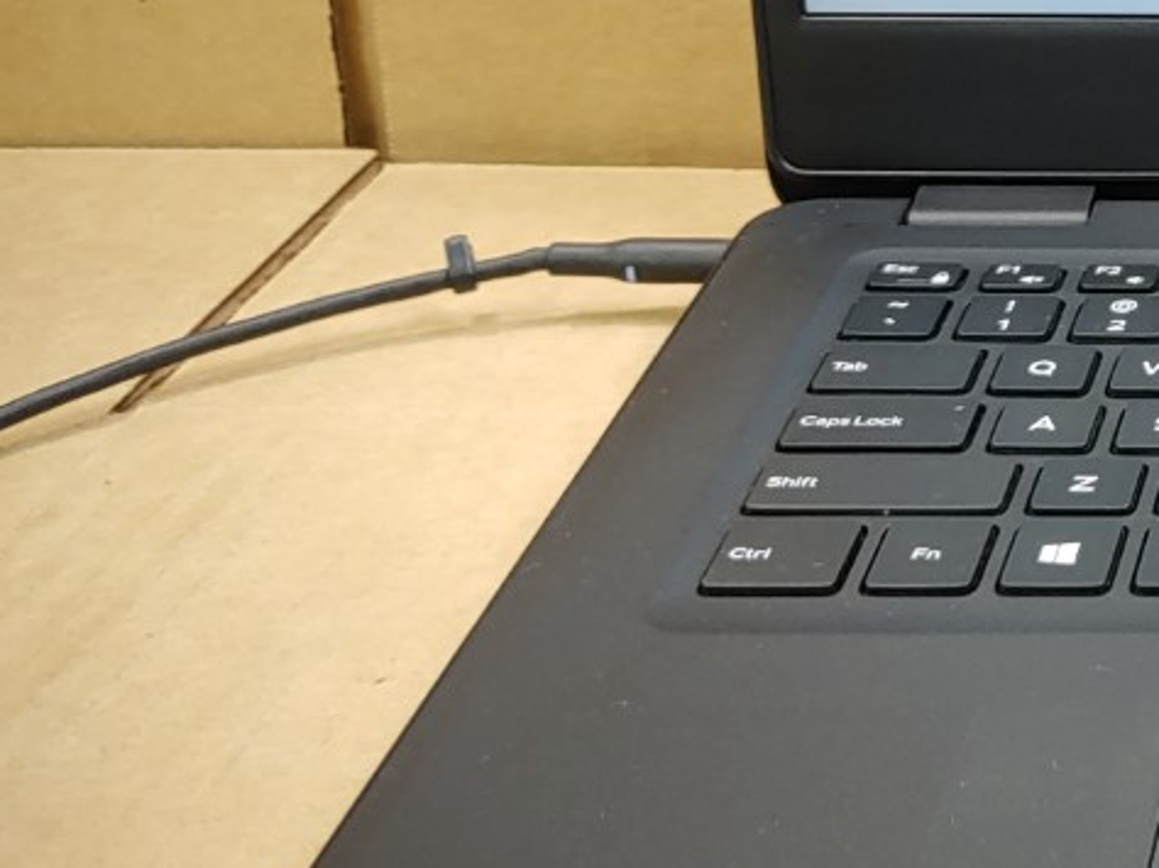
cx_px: 1709
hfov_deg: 21.1
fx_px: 2644
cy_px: 61
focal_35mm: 79
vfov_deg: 18.3
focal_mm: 4.36
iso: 50
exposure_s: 1/60
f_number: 1.8
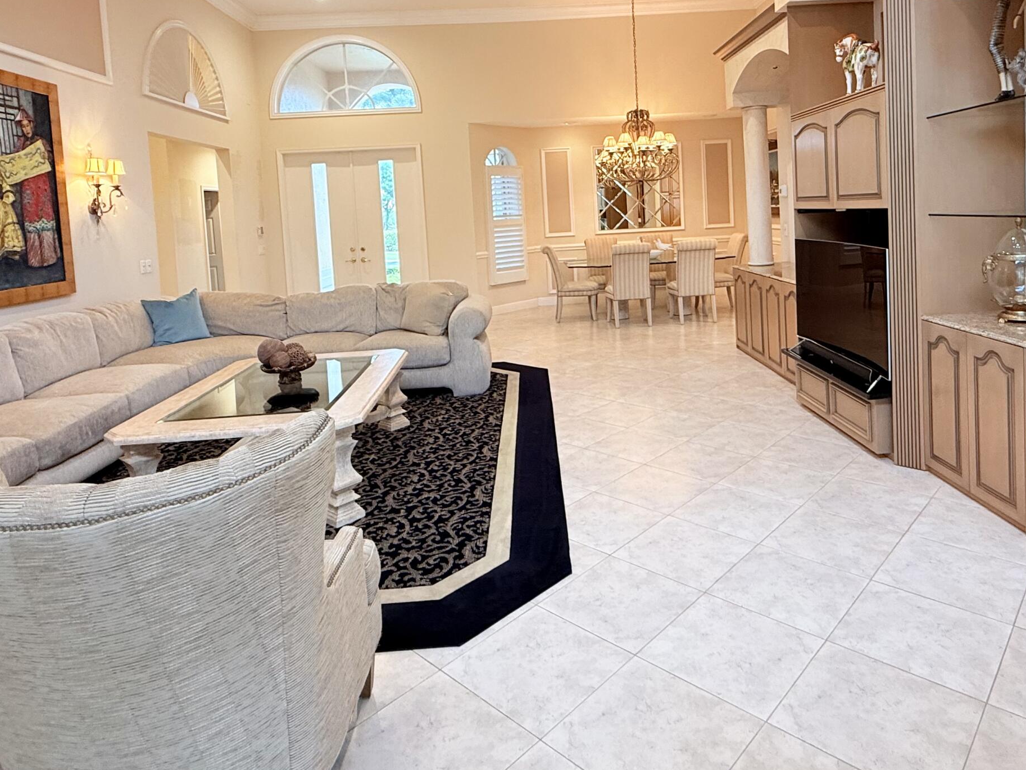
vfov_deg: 57.4
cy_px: 249
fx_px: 682
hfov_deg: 73.8
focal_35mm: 23
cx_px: 553
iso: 160
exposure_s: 1/60
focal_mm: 2.22
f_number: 2.2
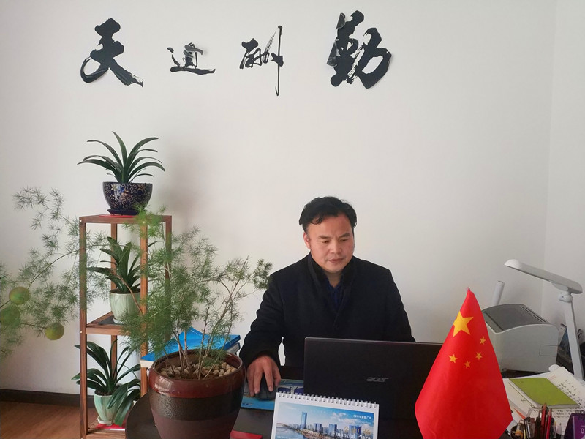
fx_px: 541
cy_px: 220
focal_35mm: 32
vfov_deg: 44.2
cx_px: 292
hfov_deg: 56.8
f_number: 2
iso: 657
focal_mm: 4.5
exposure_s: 1/17
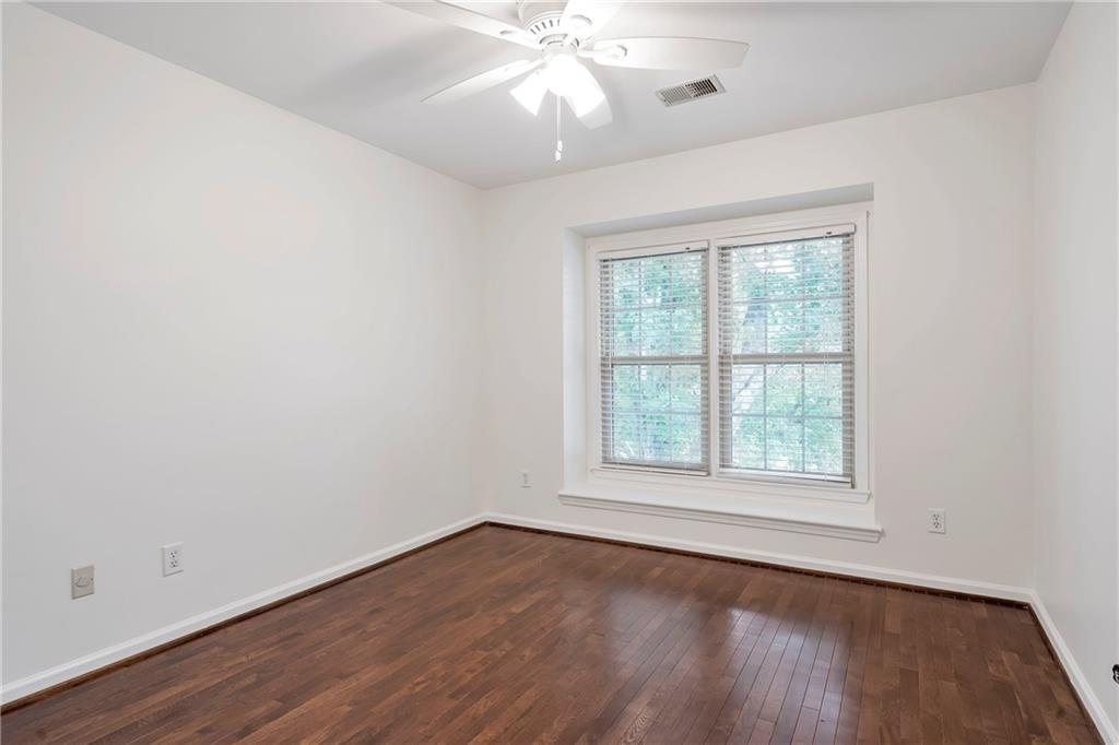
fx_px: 590
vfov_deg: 64.5
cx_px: 560
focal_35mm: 19
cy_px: 372
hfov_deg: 86.9
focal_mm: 19
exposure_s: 1/4
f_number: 8
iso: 320
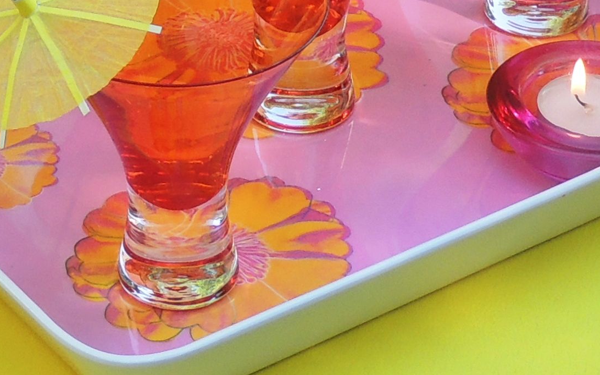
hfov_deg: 11.7
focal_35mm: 179
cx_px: 155
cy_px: -425
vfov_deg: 7.0
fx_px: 2926
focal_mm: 7.1
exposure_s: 1/160
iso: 100
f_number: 3.3
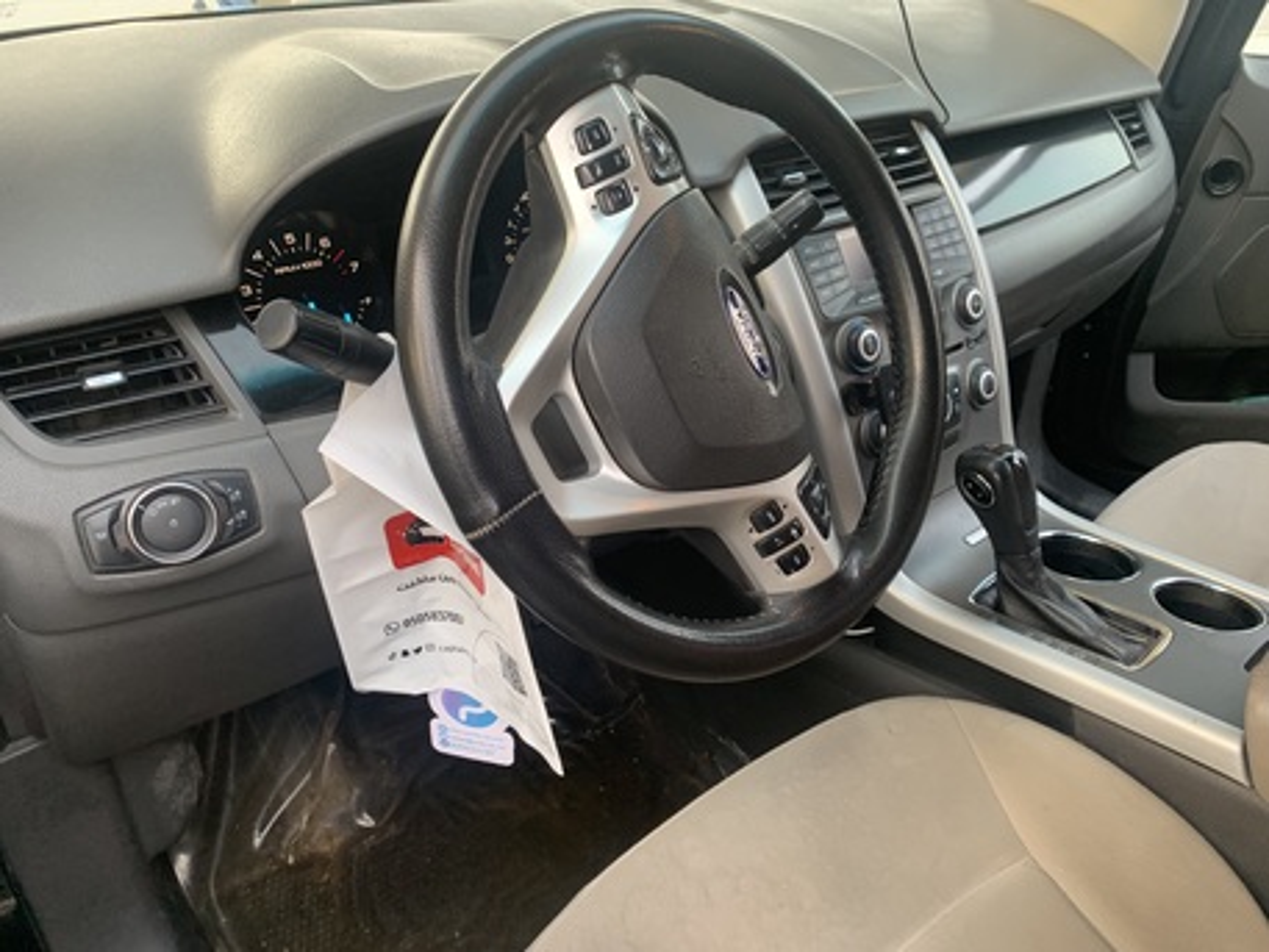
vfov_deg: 53.1
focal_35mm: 26
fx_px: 953
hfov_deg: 67.3
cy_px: 476
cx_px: 634
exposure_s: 1/60
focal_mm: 4.25
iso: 160
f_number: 1.8
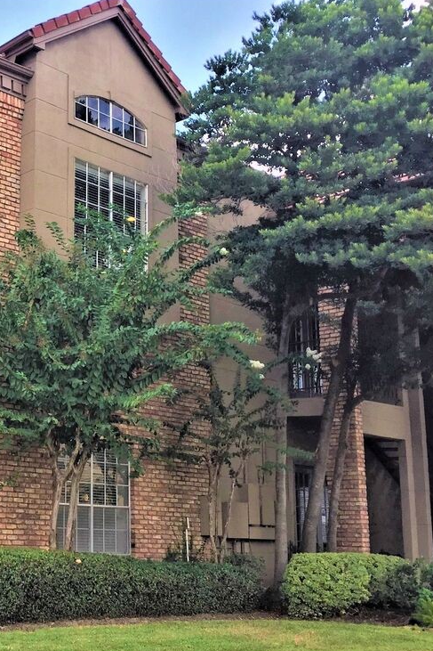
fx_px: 740
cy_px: 326
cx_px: 125
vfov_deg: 47.4
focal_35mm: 41
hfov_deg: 32.2
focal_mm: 4.2
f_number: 2.2
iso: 32
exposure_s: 1/670
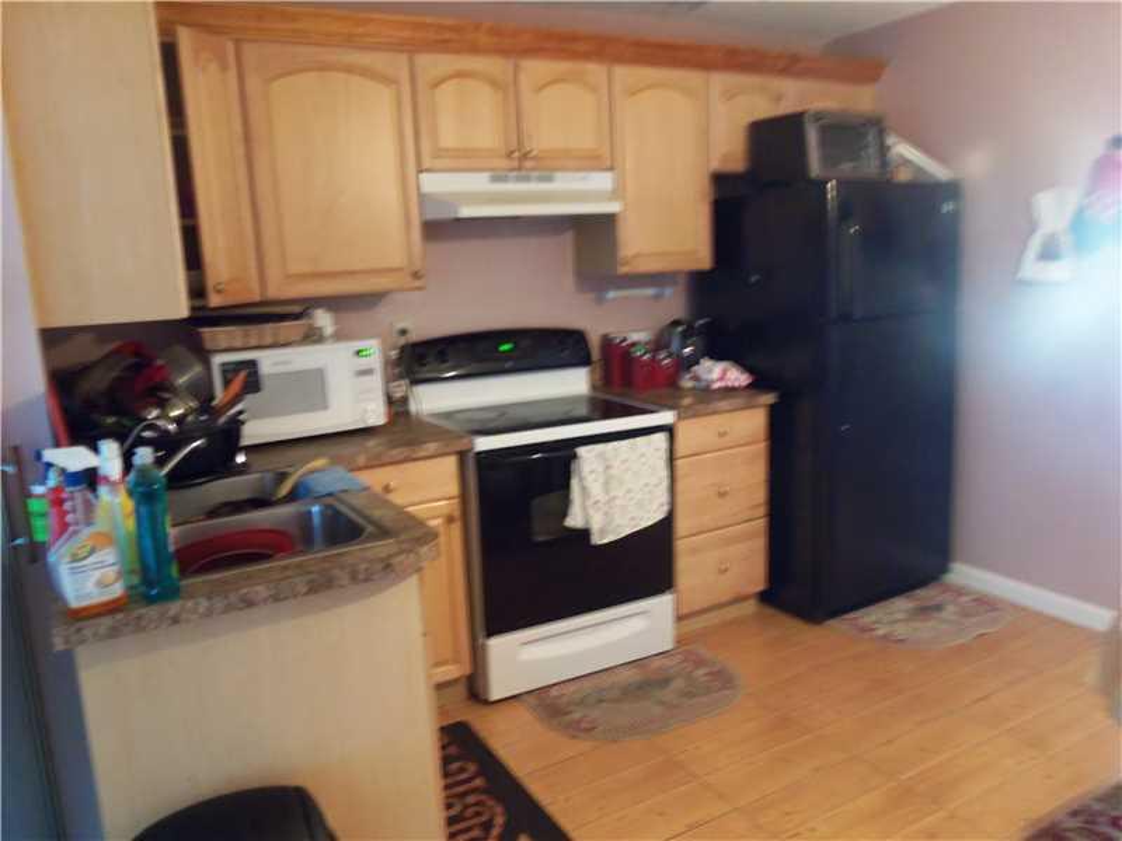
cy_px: 420
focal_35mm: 26
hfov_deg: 67.3
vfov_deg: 53.1
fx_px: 843
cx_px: 561
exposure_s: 1/2
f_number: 3.2
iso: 400
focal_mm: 4.7
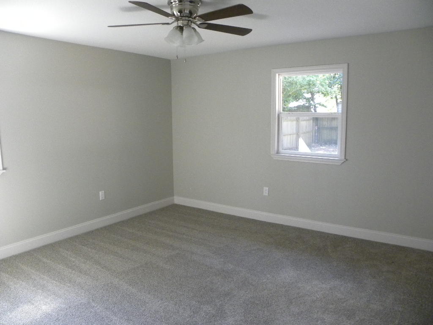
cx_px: 216
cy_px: 162
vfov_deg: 53.1
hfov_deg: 67.3
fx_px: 325
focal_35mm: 26
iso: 400
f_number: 2.8
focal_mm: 4.6
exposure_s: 1/73.8
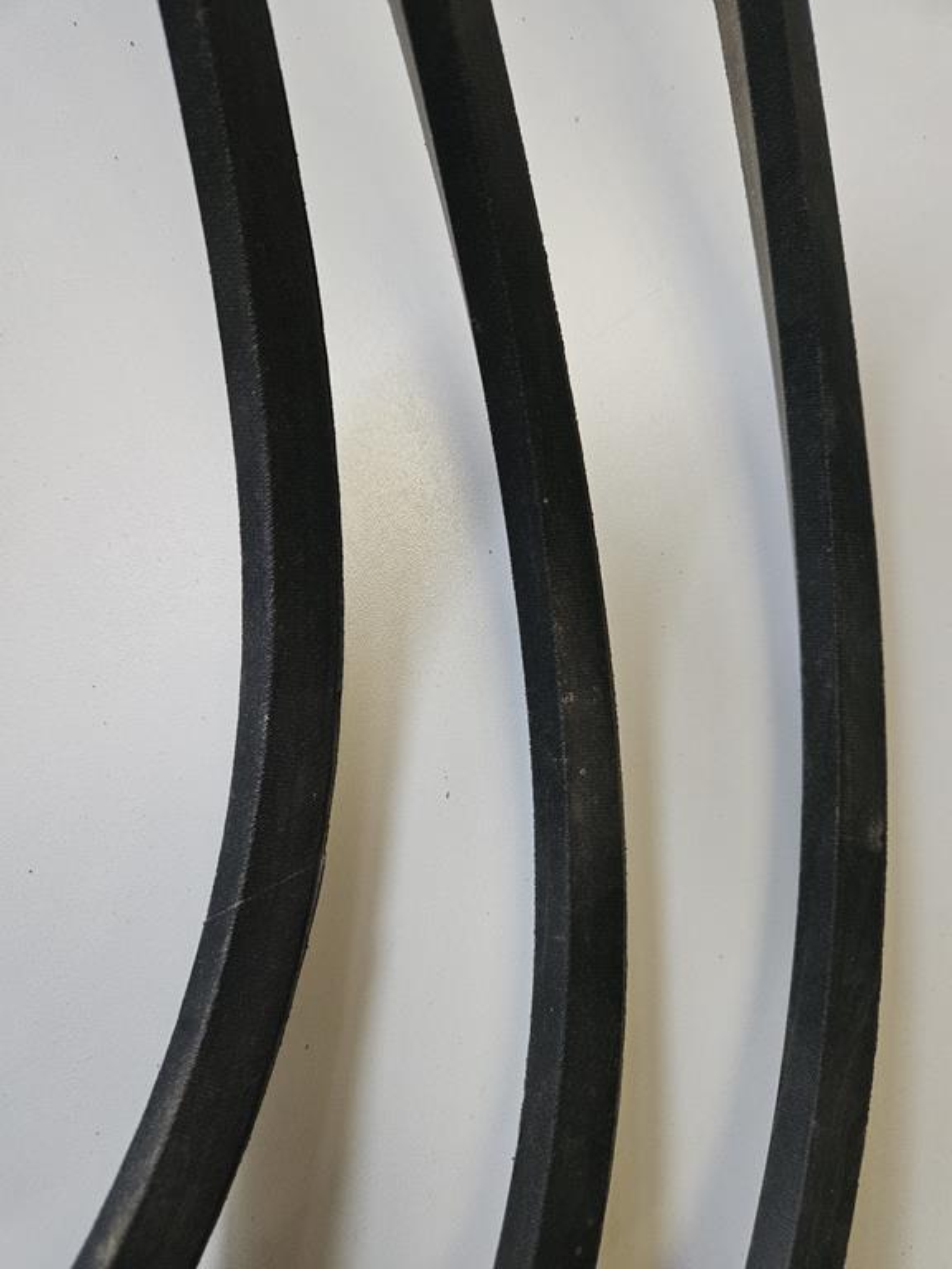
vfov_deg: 73.9
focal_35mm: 23
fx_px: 843
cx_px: 476
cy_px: 634
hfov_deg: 58.9
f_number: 1.8
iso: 1000
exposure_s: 1/100
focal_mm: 5.4
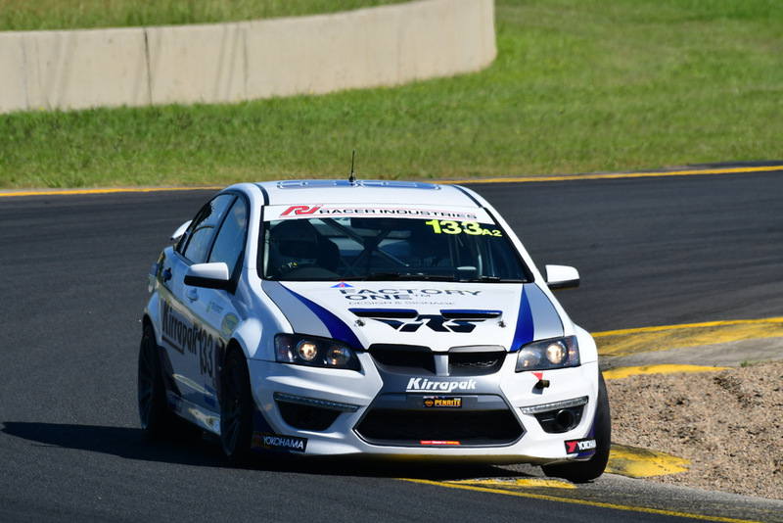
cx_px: 392
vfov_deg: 1.8
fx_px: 16318
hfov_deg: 2.7
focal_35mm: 750
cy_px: 262
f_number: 11
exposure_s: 1/640
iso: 320
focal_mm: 500
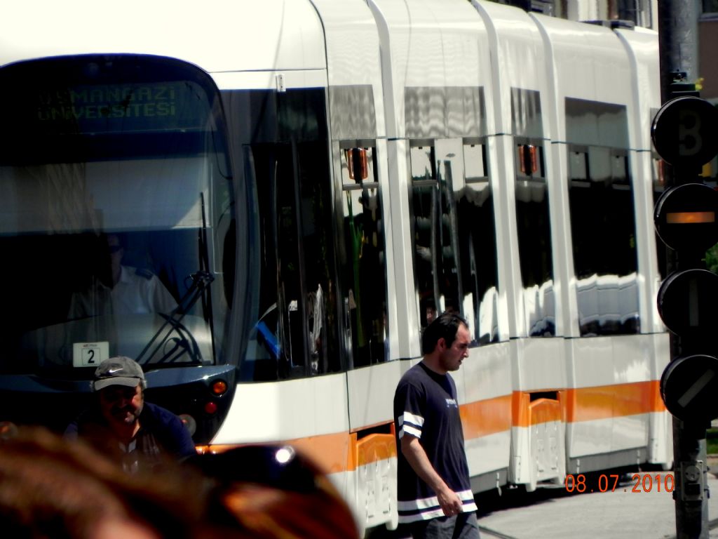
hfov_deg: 2.9
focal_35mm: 678
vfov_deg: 2.2
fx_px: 14063
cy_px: 270
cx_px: 359
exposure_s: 1/443
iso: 160
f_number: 6.3
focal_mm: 120
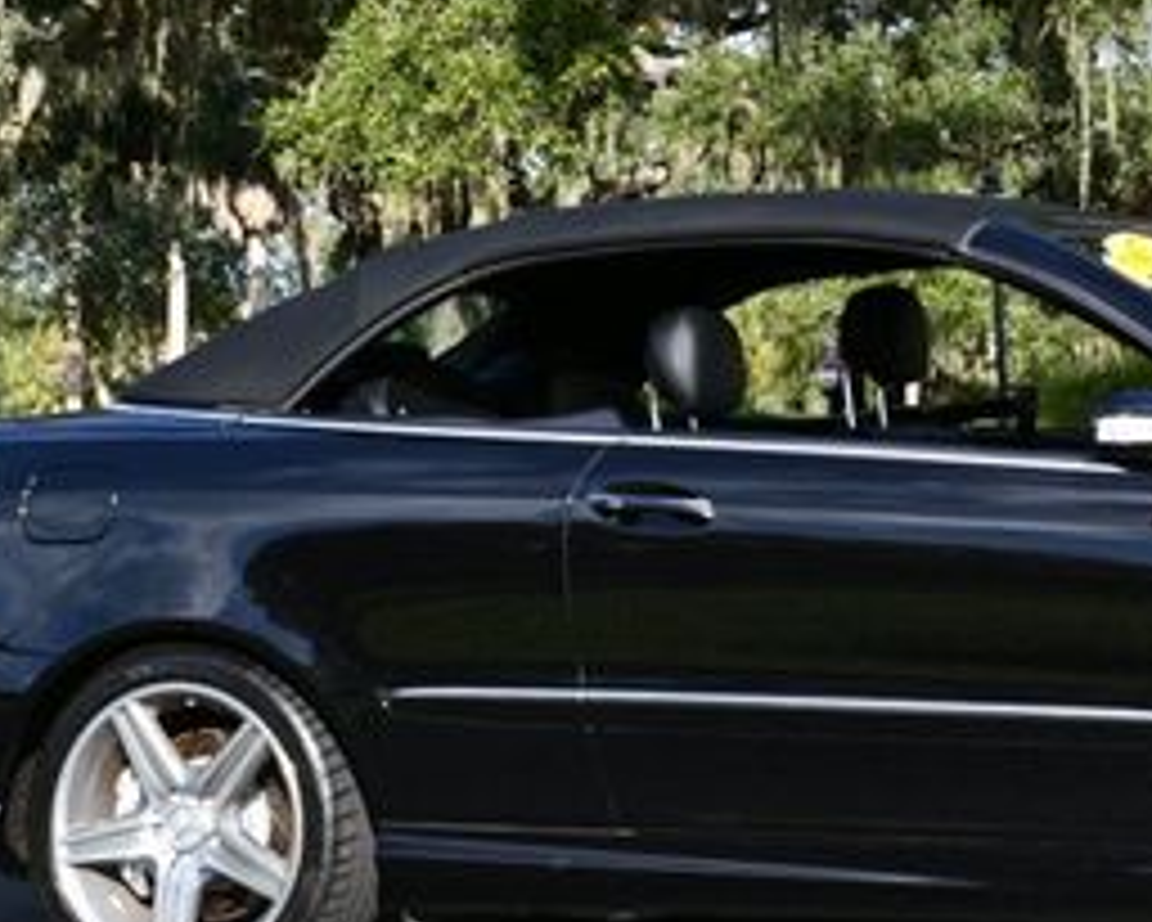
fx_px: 4161
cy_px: 261
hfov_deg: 15.5
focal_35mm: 122
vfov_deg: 12.6
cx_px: 1112
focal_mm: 26
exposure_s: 1/250
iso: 140
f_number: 8
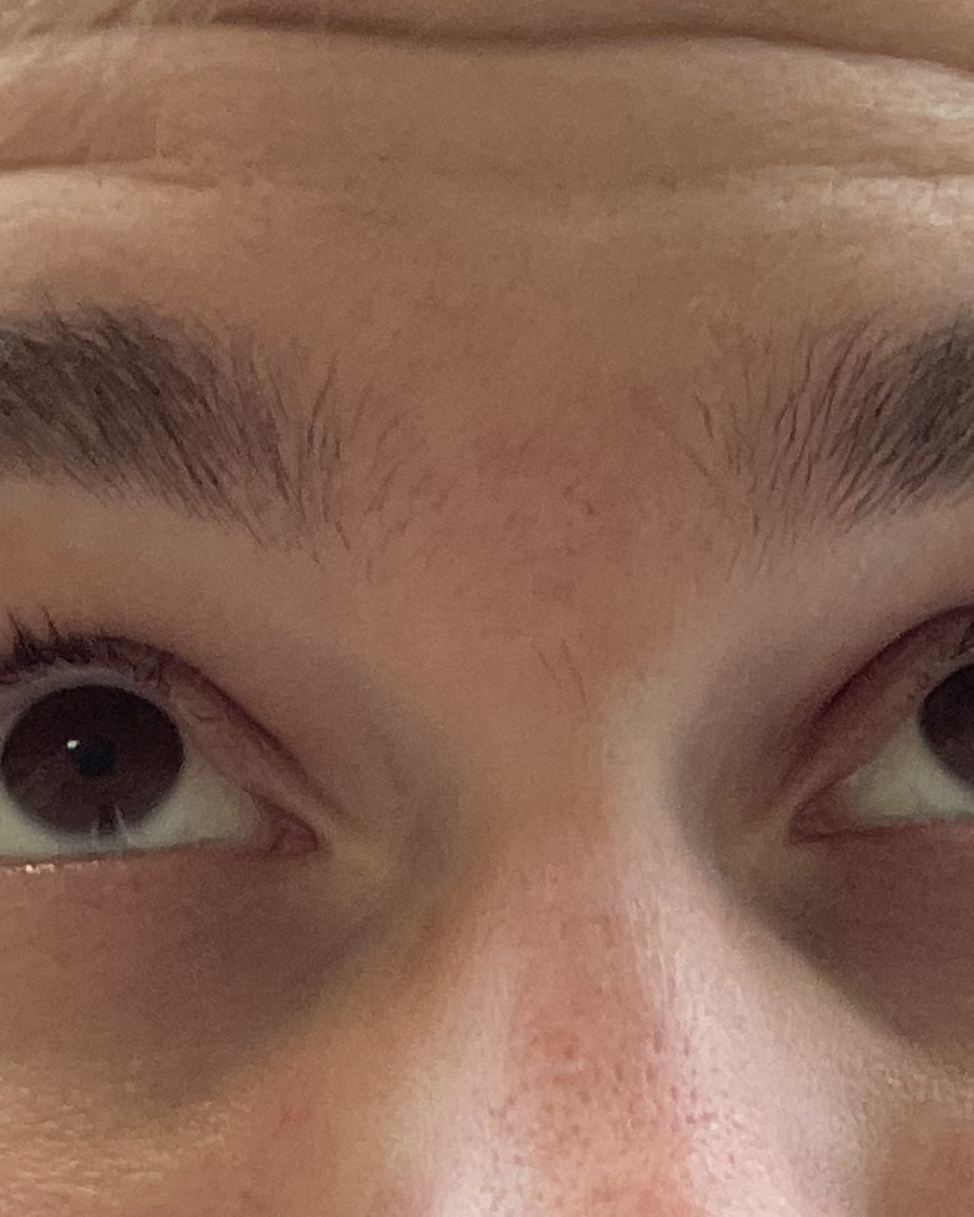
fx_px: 3962
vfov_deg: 16.0
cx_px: 684
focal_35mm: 110
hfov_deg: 14.0
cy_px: 1837
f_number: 2.2
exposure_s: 1/60
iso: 100
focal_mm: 2.71
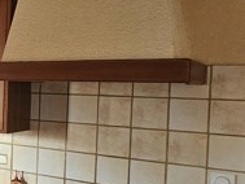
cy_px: 104
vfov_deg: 26.6
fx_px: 390
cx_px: -104
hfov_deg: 26.9
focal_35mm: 55
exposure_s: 1/100
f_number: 2.2
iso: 250
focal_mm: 2.2
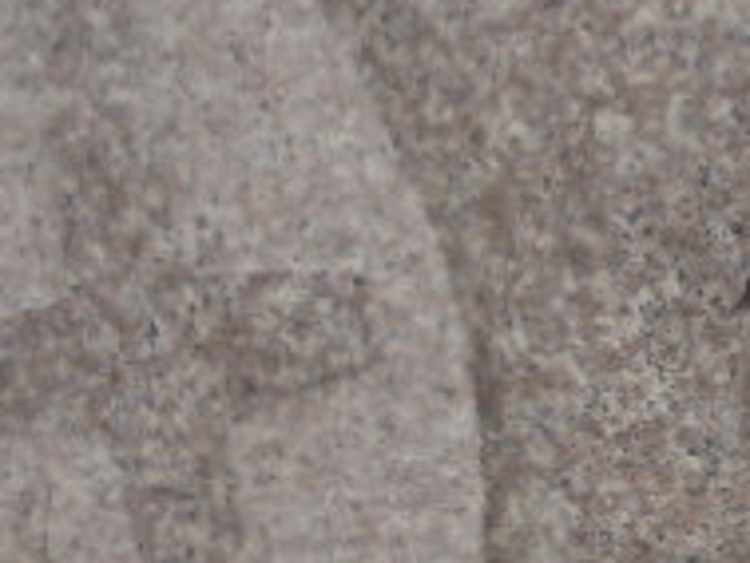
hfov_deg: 20.5
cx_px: 956
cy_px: 480
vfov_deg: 16.6
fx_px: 1908
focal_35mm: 88
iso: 100
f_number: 3.5
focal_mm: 4.6
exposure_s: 1/640
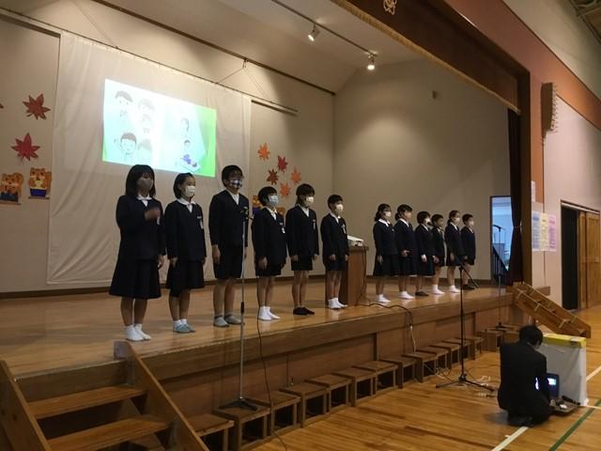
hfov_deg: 58.4
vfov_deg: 45.4
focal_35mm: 31
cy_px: 226
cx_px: 300
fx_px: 538
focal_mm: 3.3
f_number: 2.4
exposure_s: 1/24
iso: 200
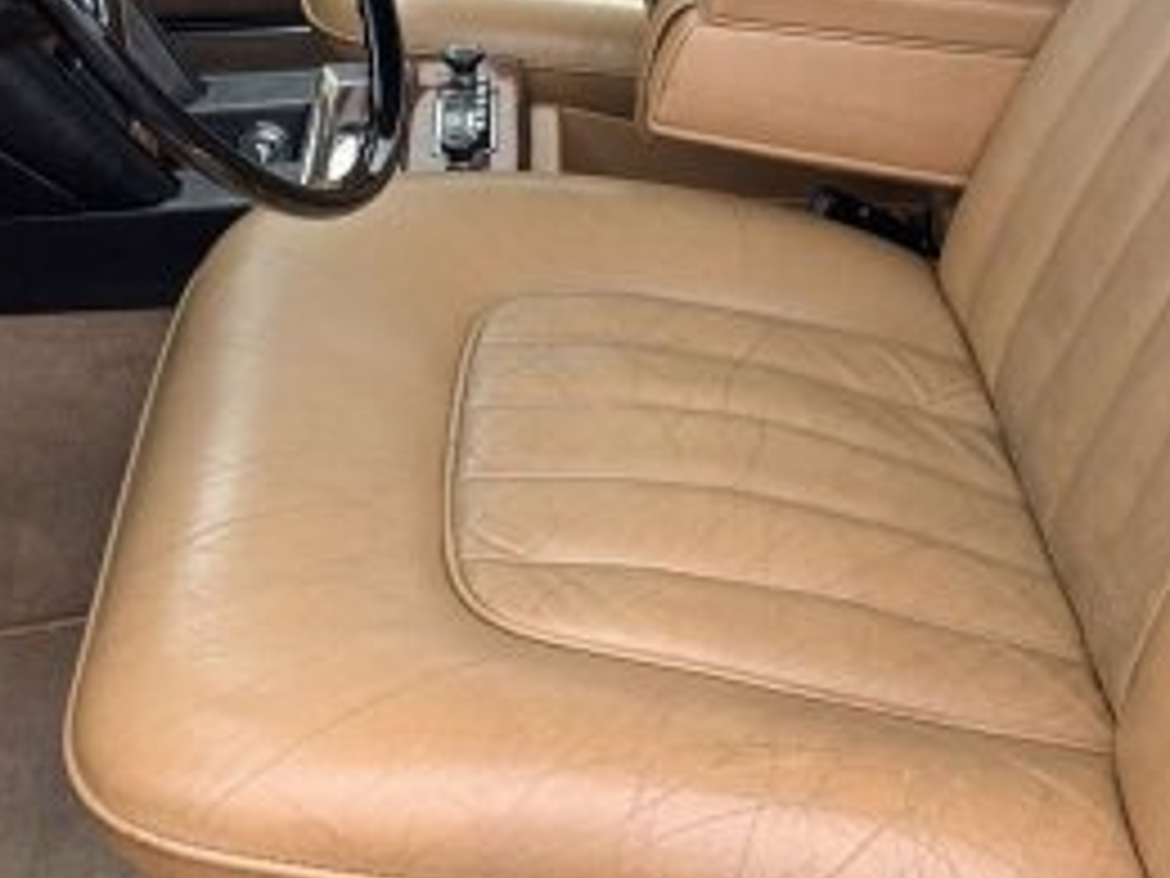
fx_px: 2163
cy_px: 194
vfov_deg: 22.7
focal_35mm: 64
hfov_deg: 30.2
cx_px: 662
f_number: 1.8
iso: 25
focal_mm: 4.25
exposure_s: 1/221
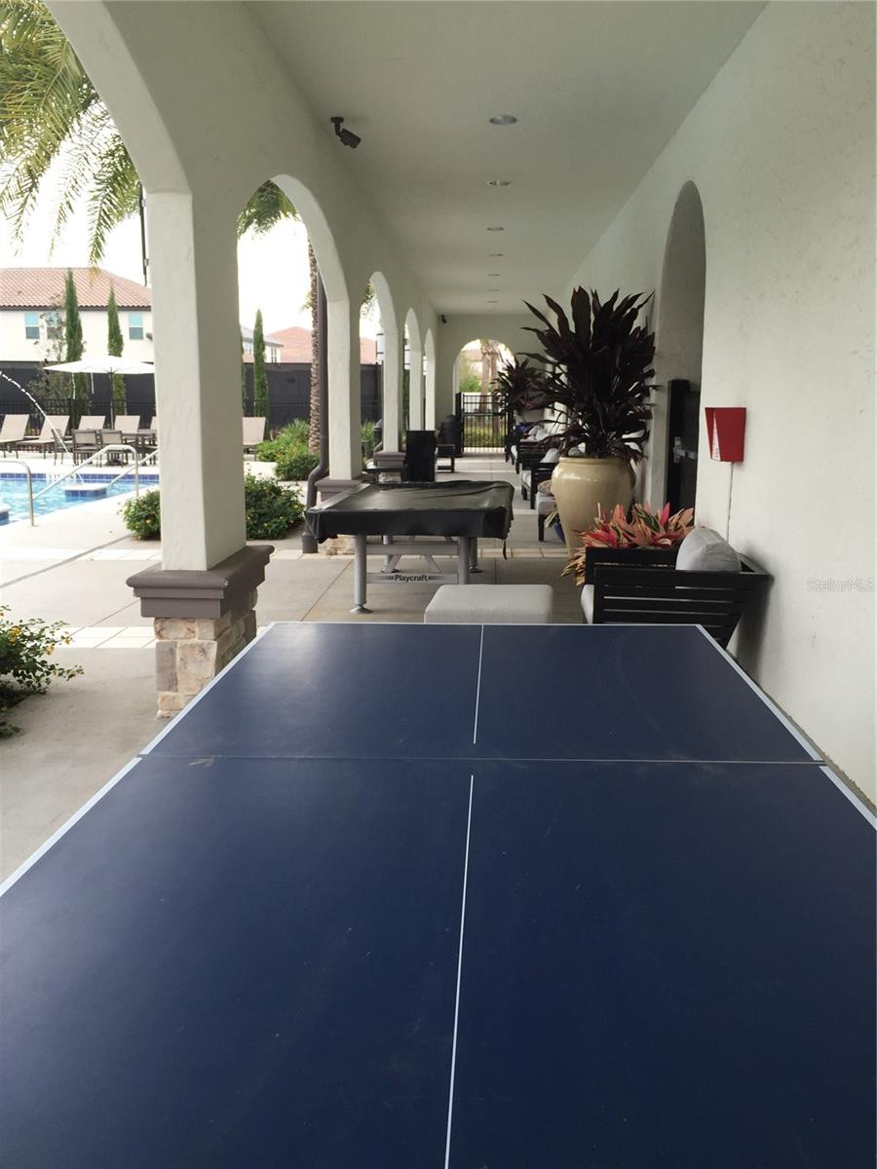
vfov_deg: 61.7
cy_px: 584
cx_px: 438
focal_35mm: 29
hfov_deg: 48.2
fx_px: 980
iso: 32
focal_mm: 4.15
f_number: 2.2
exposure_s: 1/449
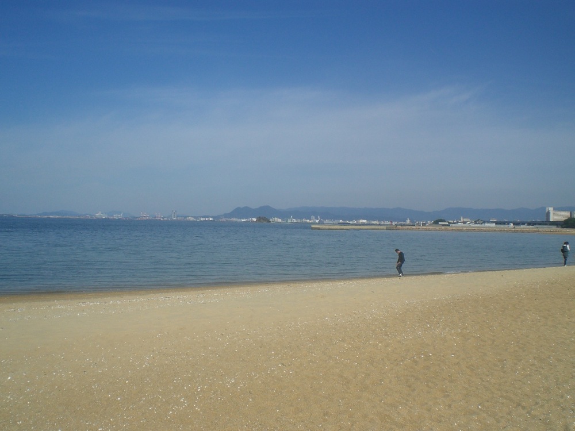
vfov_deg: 37.7
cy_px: 216
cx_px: 288
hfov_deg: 49.0
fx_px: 631
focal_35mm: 38
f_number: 4.4
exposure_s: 1/800
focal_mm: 6.3
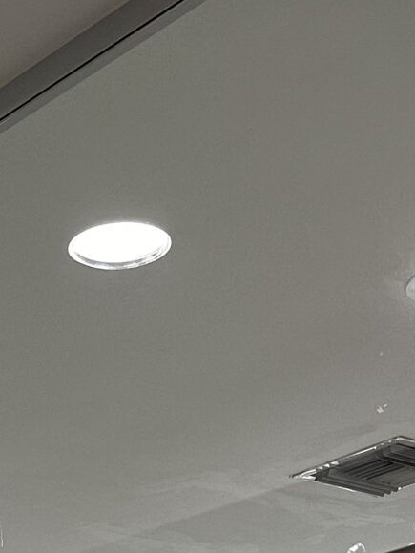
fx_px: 1694
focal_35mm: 106
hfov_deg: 13.3
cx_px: -183
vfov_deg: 14.9
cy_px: 1131
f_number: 1.78
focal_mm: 6.86
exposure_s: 1/120
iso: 125
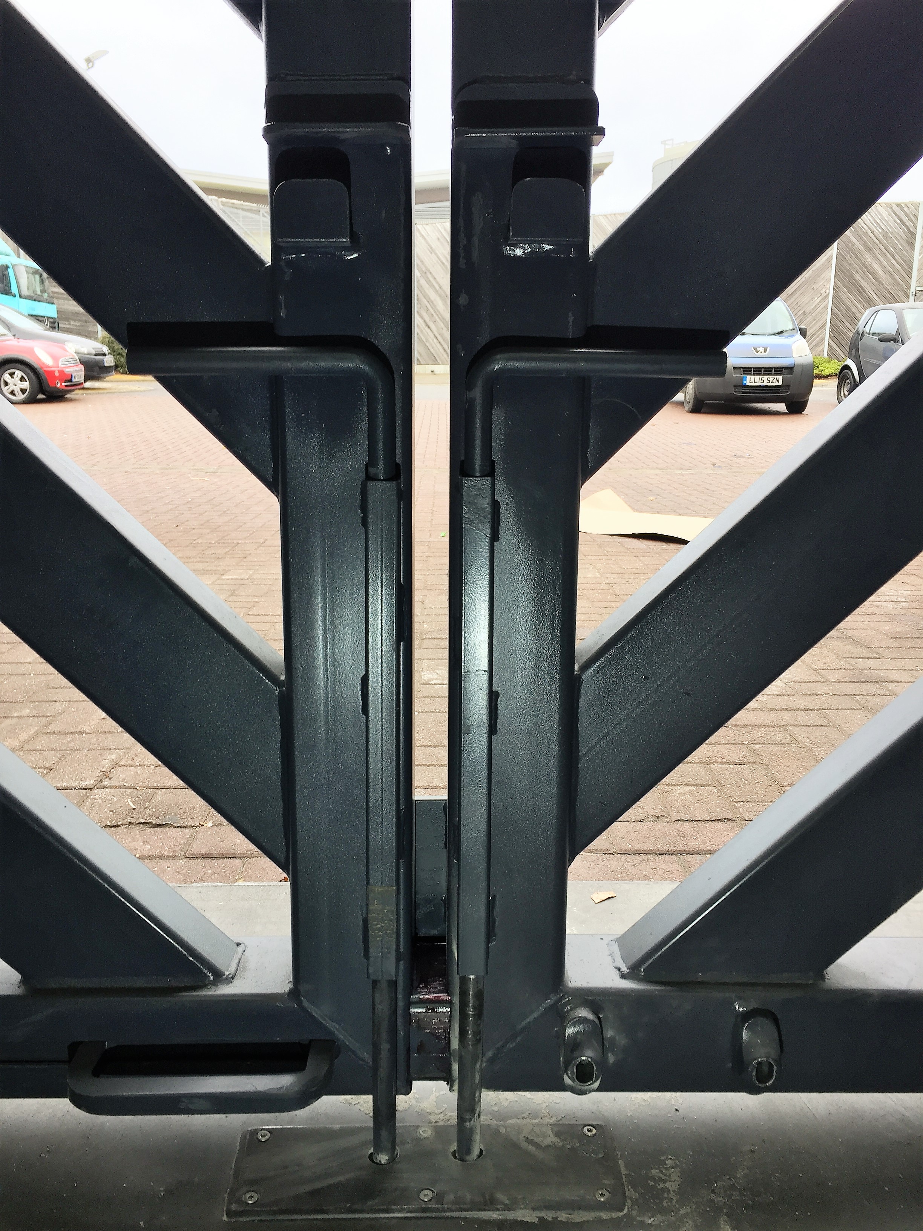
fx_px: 1031
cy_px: 616
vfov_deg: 61.7
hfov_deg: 48.2
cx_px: 462
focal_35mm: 29
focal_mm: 4.15
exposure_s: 1/50
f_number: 2.2
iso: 32
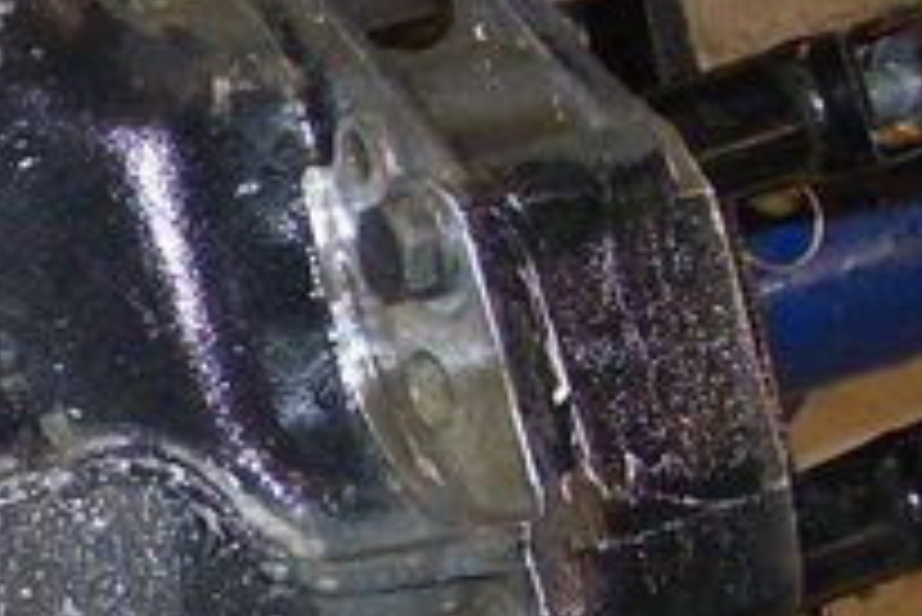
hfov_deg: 16.1
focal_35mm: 117
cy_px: 558
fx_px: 2999
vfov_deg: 11.7
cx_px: -432
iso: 200
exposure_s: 1/64
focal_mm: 6
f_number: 2.7
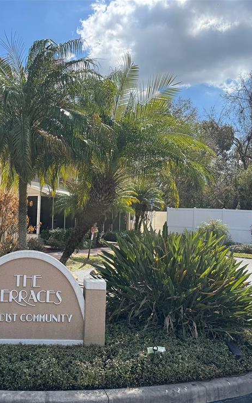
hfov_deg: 35.3
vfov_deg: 55.3
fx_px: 385
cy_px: 207
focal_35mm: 35
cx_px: 57
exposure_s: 1/3802
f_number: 1.78
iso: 80
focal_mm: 6.76
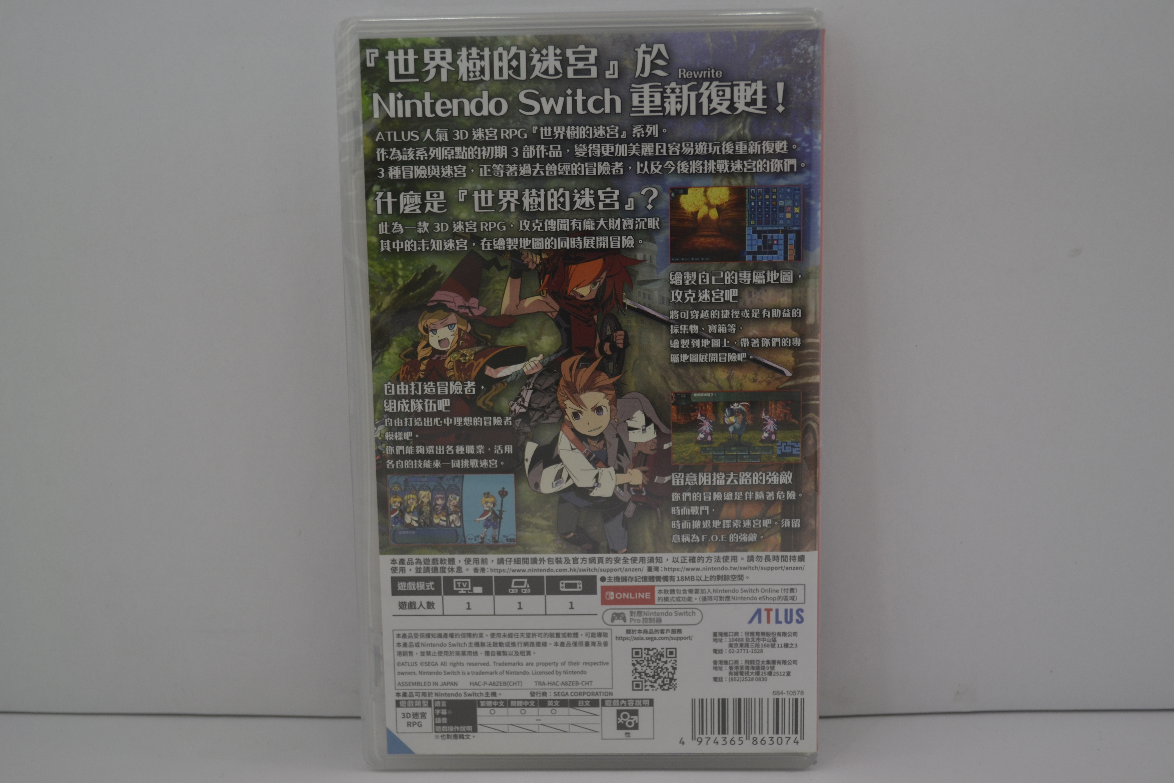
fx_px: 1467
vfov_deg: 29.9
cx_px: 587
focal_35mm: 45
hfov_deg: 43.6
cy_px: 392
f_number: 4.5
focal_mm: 30
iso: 400
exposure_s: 1/15
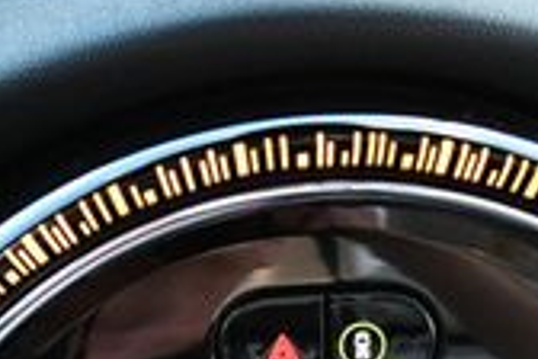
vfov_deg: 9.5
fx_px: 2047
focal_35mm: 137
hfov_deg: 15.0
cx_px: 253
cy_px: 644
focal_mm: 18
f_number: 3.5
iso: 500
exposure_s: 1/250
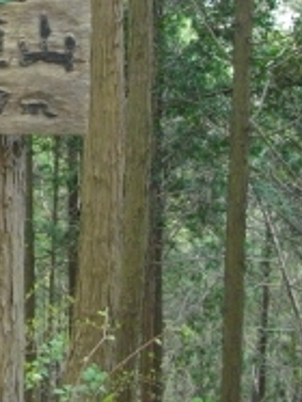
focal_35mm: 86
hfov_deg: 16.5
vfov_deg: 22.0
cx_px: -52
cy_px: 18
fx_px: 998
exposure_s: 1/100
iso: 282
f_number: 2.9
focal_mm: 5.7
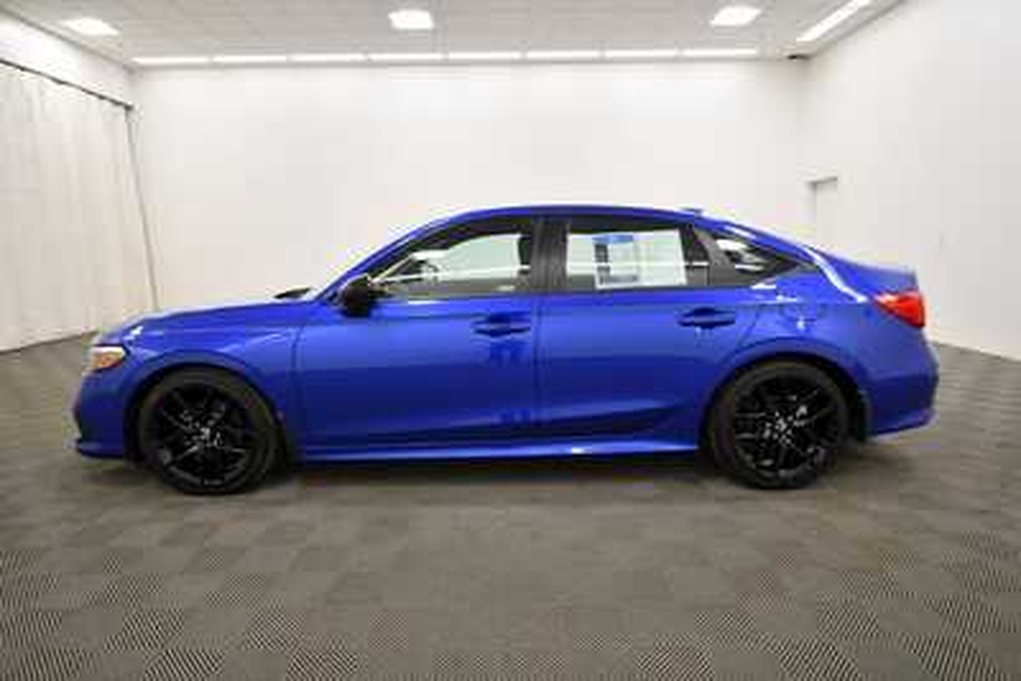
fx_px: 539
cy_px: 340
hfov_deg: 86.9
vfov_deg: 64.6
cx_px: 510
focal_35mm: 19
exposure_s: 1/160
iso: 800
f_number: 4.8
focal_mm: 13
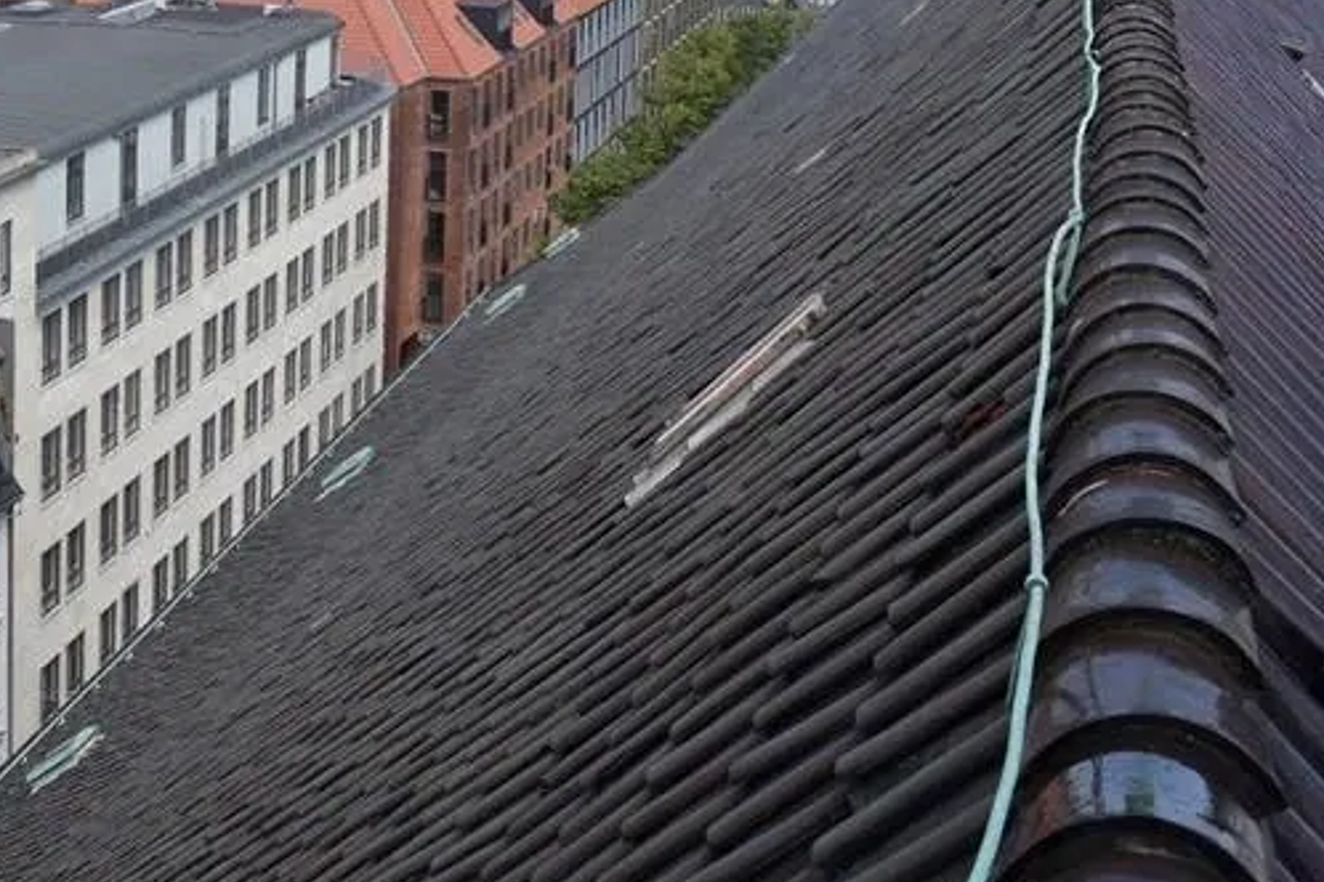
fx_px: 2390
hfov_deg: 29.6
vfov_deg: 20.2
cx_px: 120
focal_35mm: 65
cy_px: -13
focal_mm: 20
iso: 200
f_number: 9
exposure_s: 1/320
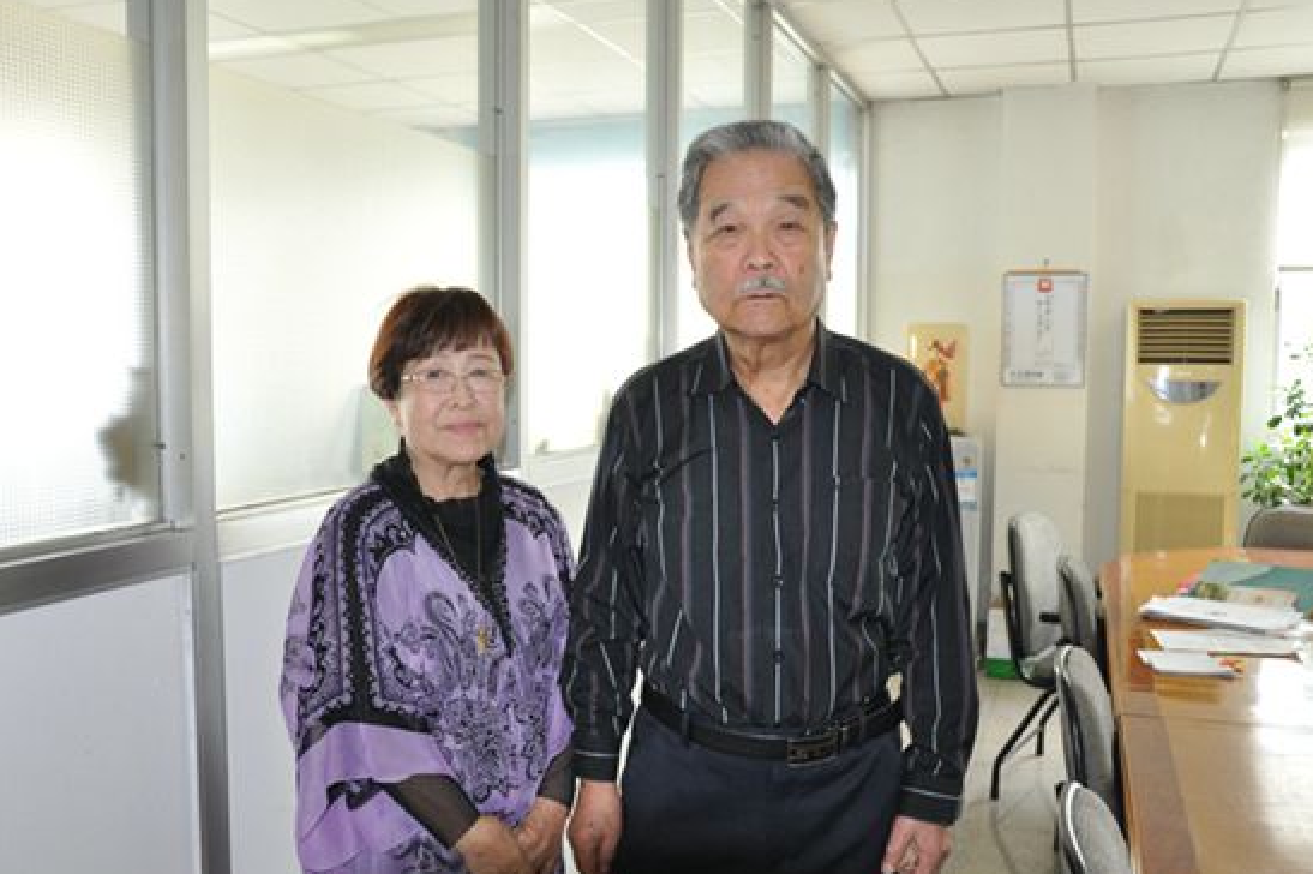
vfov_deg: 38.3
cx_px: 622
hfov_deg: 55.0
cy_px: 465
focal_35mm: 35
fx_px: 1259
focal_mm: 21
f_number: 4
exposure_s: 1/80
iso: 800
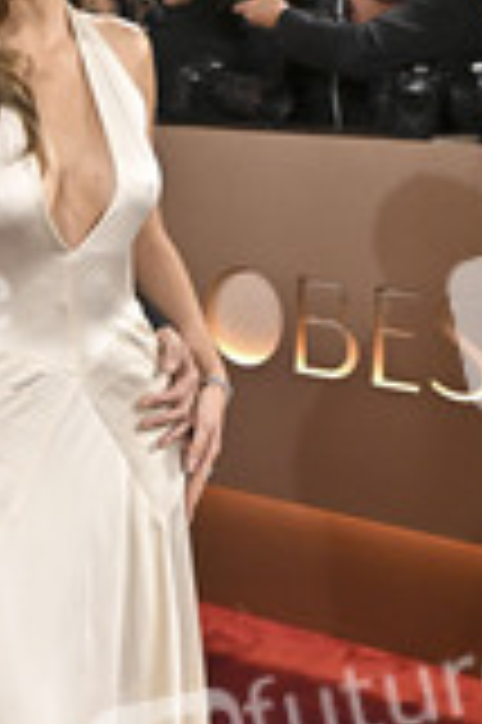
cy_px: 531
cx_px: -90
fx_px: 1751
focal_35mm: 87
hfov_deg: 15.1
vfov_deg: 23.2
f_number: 5.6
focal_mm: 35
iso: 2500
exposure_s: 1/320
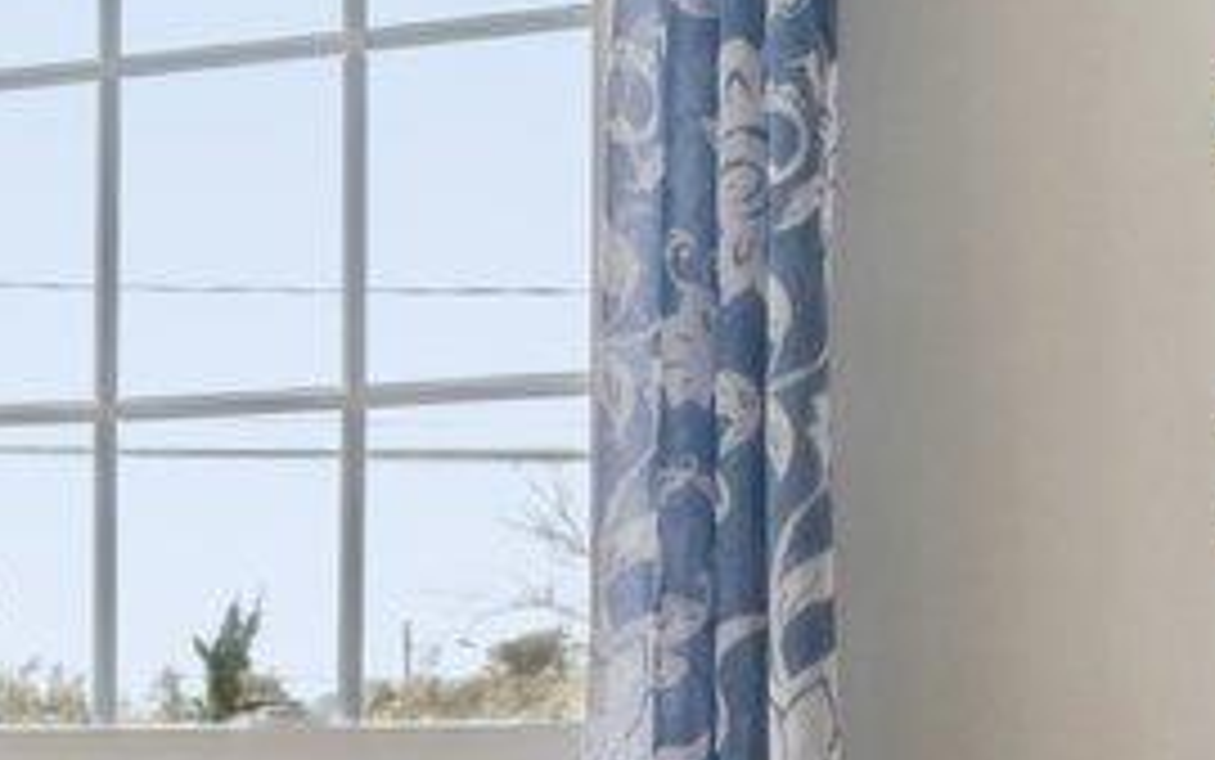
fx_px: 4605
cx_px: -2102
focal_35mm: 139
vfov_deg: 9.3
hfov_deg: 11.2
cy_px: 852
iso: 200
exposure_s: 1/60
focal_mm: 18
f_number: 9
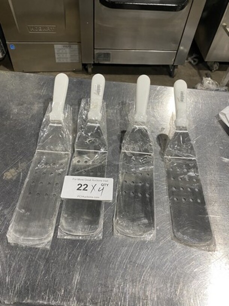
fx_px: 229
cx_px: 114
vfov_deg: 67.3
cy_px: 153
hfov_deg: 53.1
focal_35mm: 26
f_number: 1.8
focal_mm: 4.25
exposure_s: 1/92
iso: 125
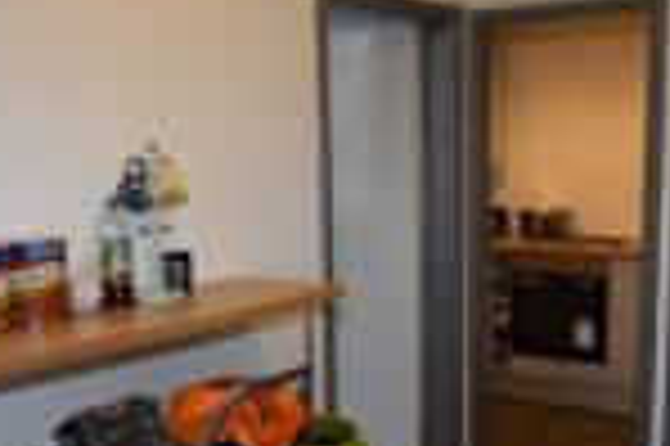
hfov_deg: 41.0
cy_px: 291
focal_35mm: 48
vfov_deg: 27.9
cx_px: 396
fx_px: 892
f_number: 4.5
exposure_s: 1/60
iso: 800
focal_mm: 10
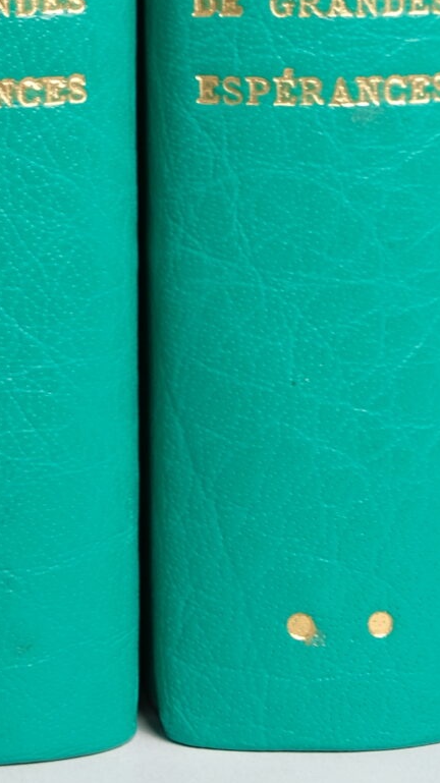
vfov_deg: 13.0
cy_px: -386
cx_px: 130
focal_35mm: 157
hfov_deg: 7.7
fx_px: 3260
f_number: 4
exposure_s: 1/100
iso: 400
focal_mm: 29.8
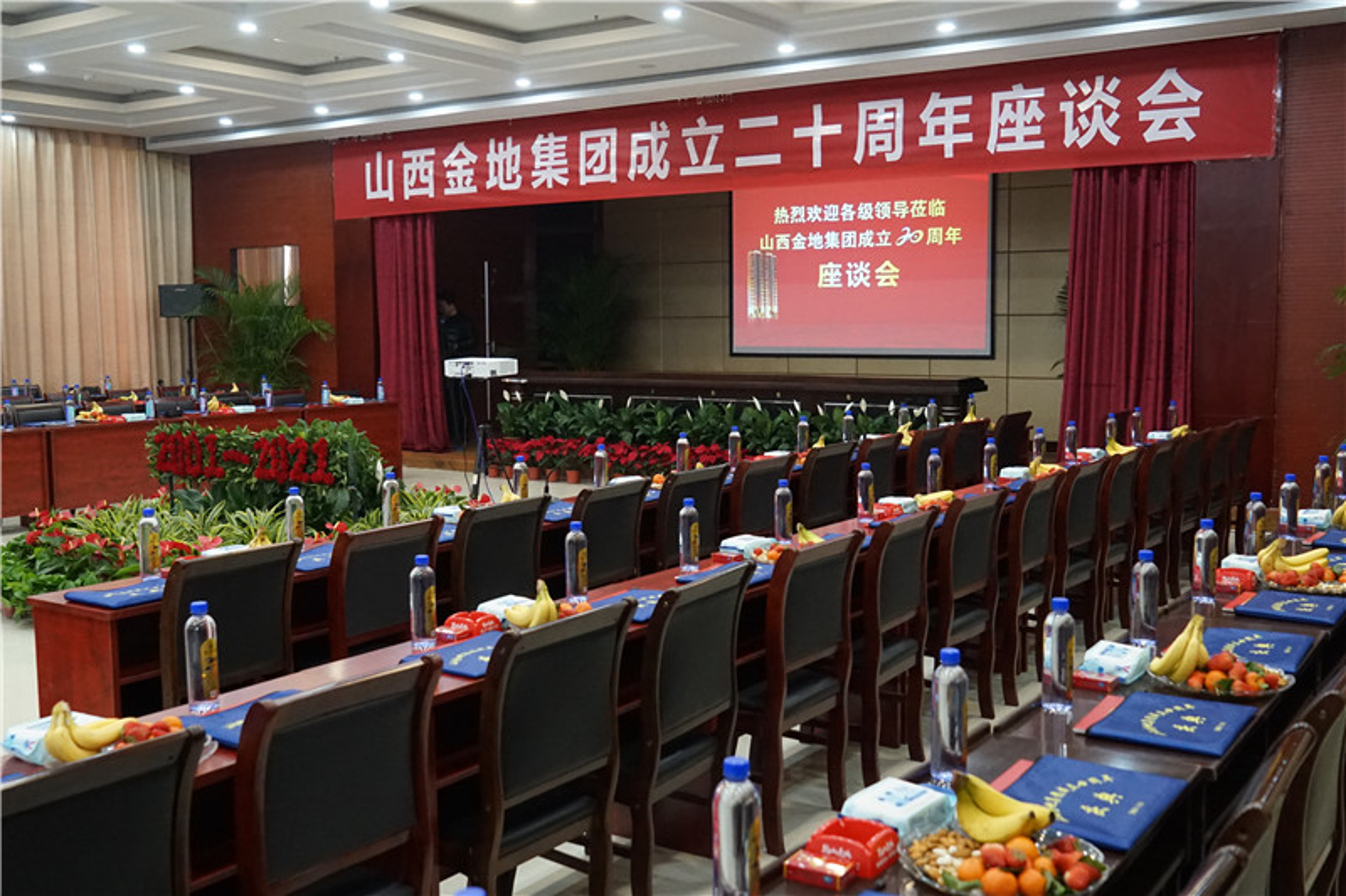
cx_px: 673
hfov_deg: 53.1
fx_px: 1346
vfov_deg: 36.9
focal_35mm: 36
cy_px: 448
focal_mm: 24
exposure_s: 1/160
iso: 3200
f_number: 4
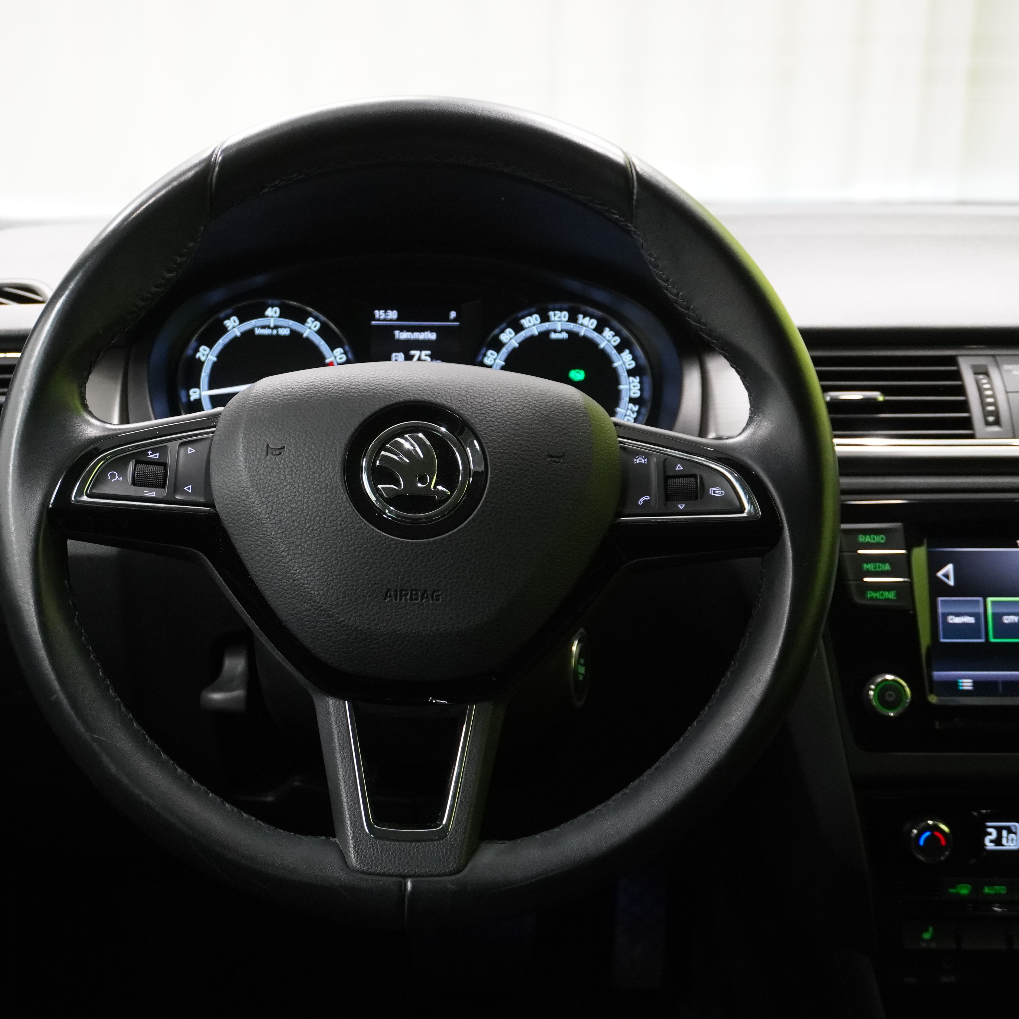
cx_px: 412
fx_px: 1532
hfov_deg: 36.7
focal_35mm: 46
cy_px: 509
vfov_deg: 36.8
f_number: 4.5
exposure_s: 1/40
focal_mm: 24
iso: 2000
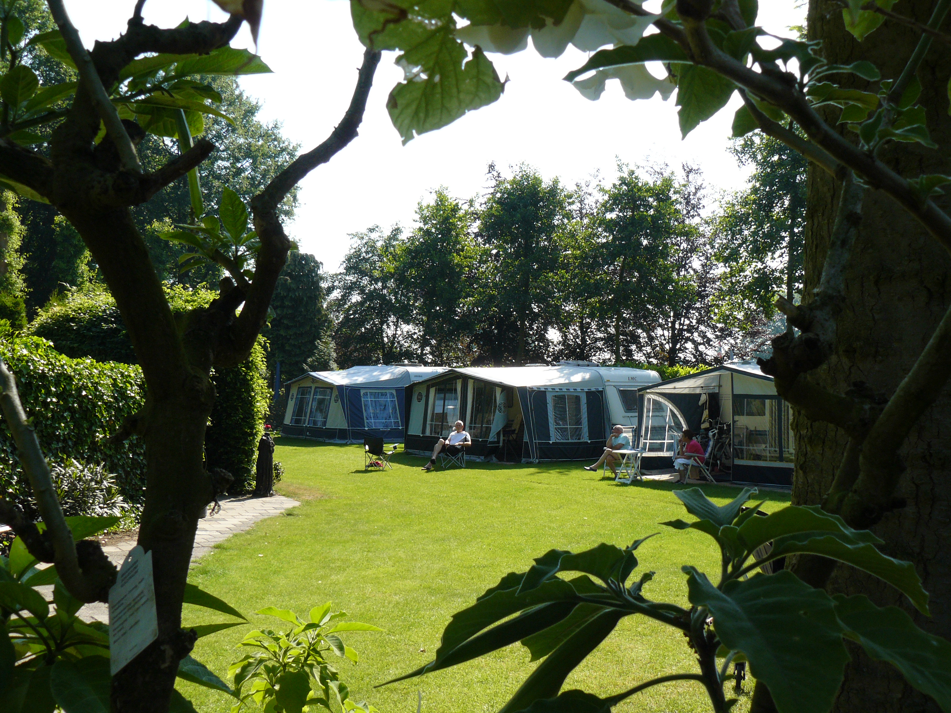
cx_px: 476
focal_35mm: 36
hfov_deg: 51.4
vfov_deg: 39.7
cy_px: 356
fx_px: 989
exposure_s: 1/250
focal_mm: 6
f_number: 5
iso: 100
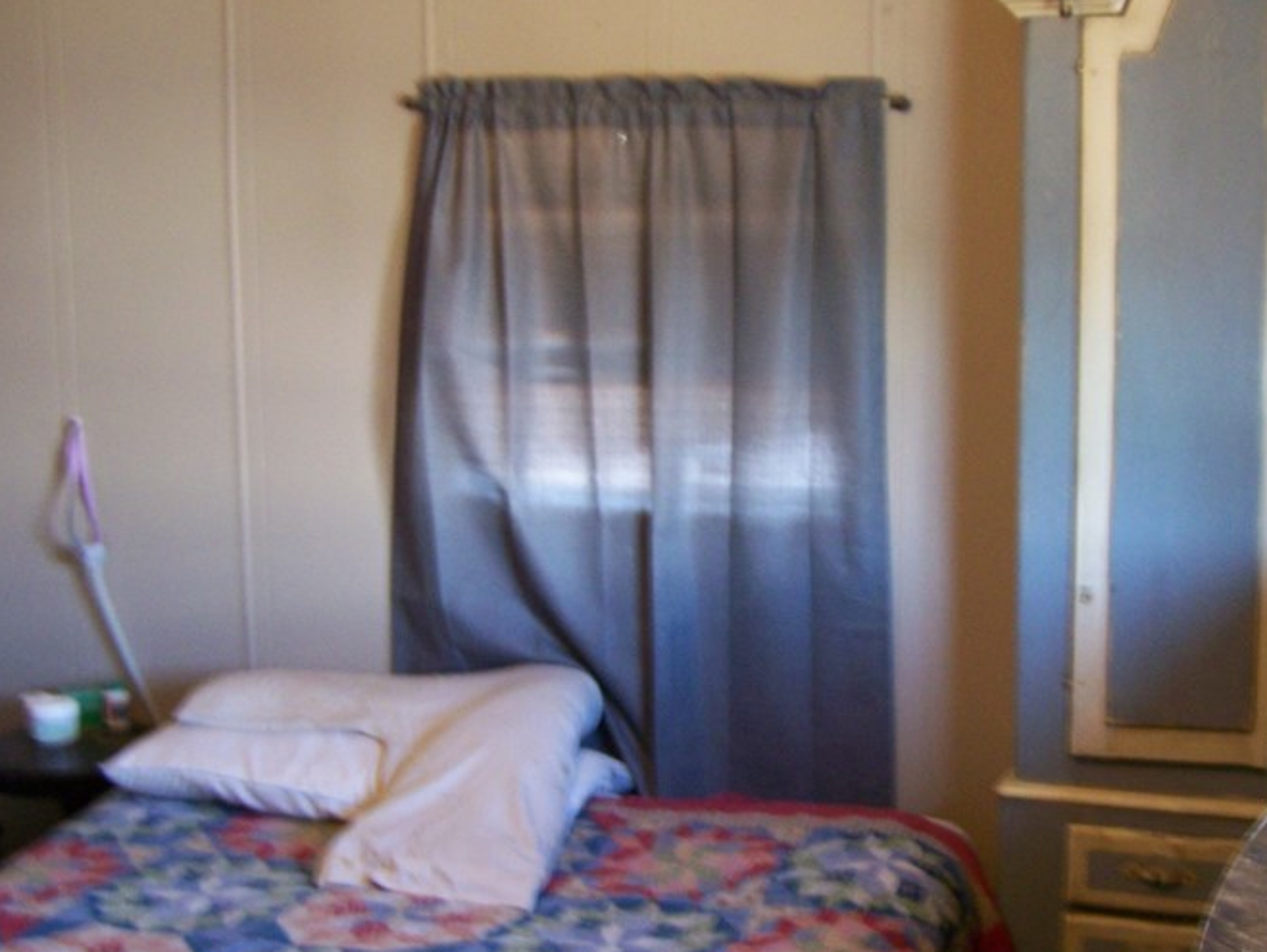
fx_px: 2161
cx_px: 764
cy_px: 546
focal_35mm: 59
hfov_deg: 32.6
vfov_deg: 24.8
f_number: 2.8
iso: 160
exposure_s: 1/10
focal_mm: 6.3
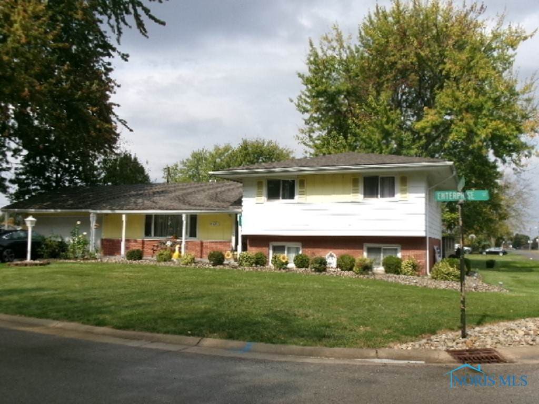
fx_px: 561
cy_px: 202
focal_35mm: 36
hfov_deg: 51.4
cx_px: 270
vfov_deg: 39.7
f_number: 11.8
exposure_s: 1/120
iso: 100
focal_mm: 6.4
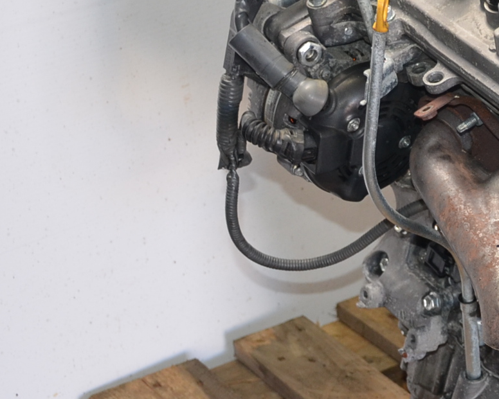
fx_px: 1780
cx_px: 680
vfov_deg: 12.8
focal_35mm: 120
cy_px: 182
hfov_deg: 15.1
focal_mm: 27
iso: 500
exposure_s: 1/60
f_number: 4
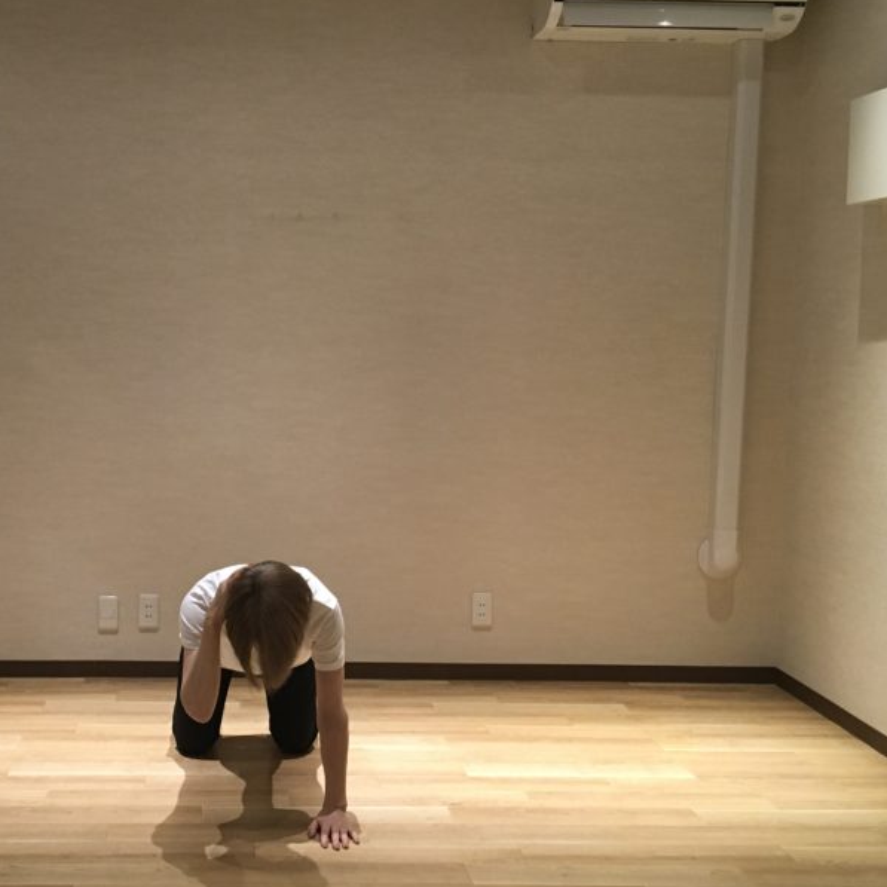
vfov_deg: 38.3
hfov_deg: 37.6
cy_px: 443
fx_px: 1276
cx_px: 248
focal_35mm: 44
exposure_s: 1/30
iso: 125
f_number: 2.2
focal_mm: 4.15
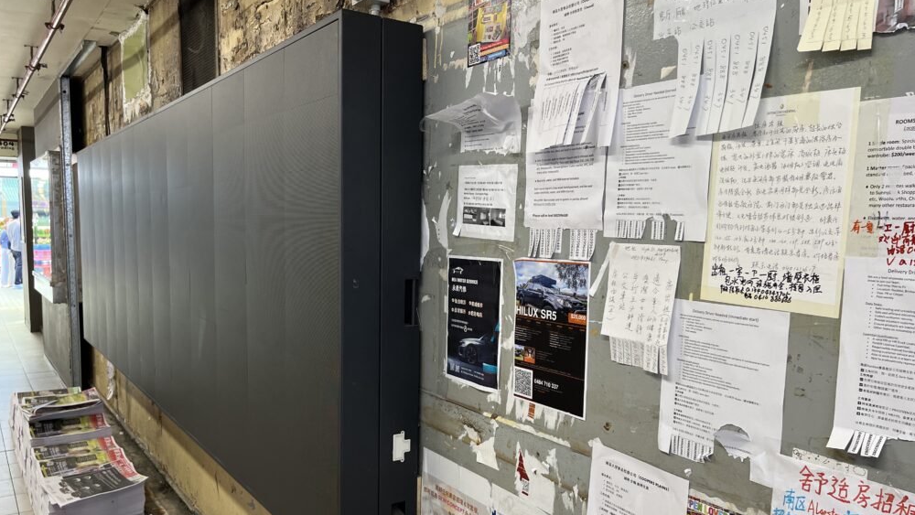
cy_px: 303
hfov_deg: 66.0
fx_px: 704
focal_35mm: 29
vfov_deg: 40.1
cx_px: 447
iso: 100
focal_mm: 5.1
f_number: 1.6
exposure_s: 1/100
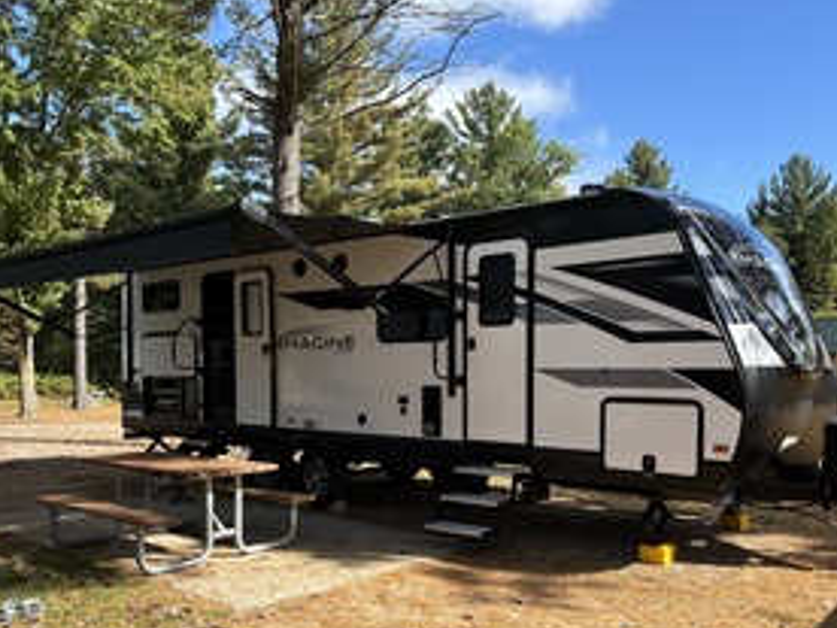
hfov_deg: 55.3
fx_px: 798
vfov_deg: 42.6
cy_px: 390
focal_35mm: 33
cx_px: 446
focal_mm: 5.96
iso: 50
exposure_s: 1/1362
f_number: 1.6
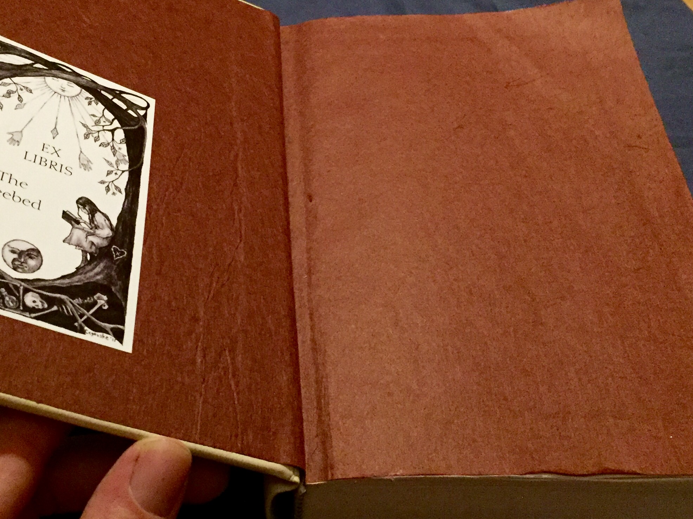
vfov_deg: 30.3
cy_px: 238
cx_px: 276
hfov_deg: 39.5
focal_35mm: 48
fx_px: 961
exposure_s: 1/15
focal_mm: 4.15
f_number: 2.2
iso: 400
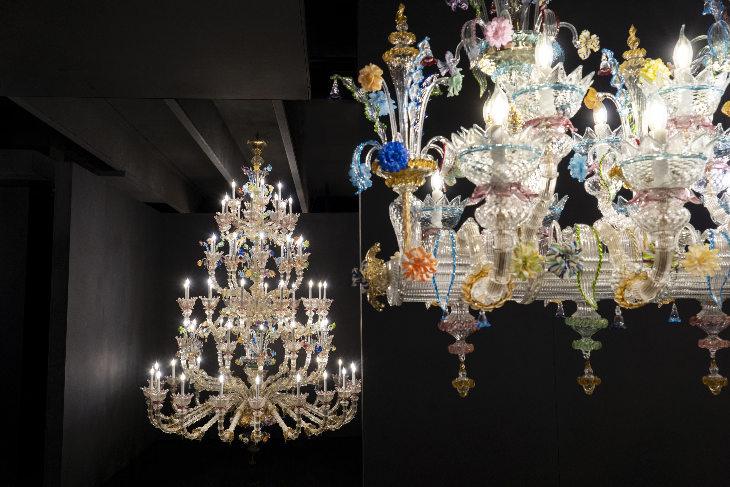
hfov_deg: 60.3
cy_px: 244
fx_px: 629
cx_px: 365
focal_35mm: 31
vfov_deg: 42.3
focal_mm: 31
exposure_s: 1/60
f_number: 8
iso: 1000
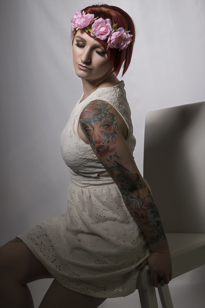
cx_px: 102
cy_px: 154
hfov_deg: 18.2
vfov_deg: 27.0
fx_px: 640
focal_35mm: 75
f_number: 11
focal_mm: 50
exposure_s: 1/160
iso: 100
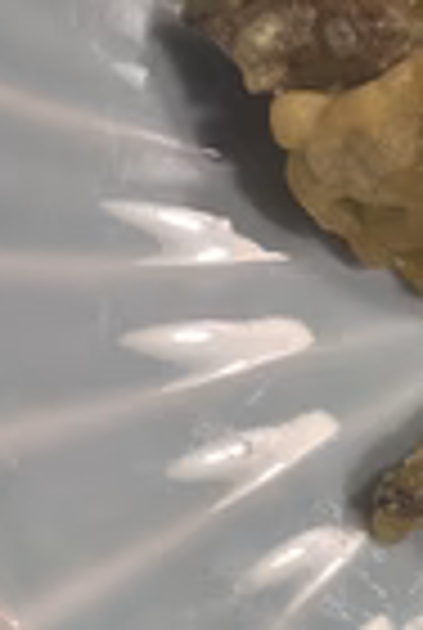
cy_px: 675
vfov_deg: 24.7
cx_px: 549
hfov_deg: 16.8
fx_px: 1350
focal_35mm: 77
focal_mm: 4.25
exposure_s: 1/50
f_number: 1.8
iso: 80
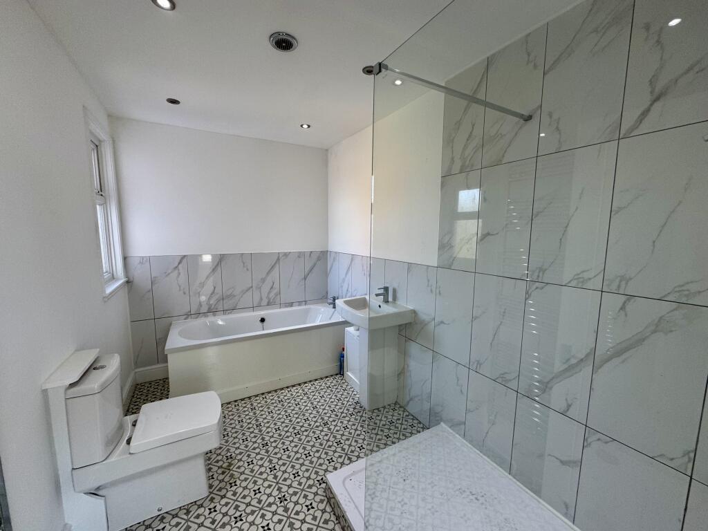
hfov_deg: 102.1
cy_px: 266
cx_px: 354
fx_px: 286
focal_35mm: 14
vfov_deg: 85.7
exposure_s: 1/99
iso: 80
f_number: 2.2
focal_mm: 2.22
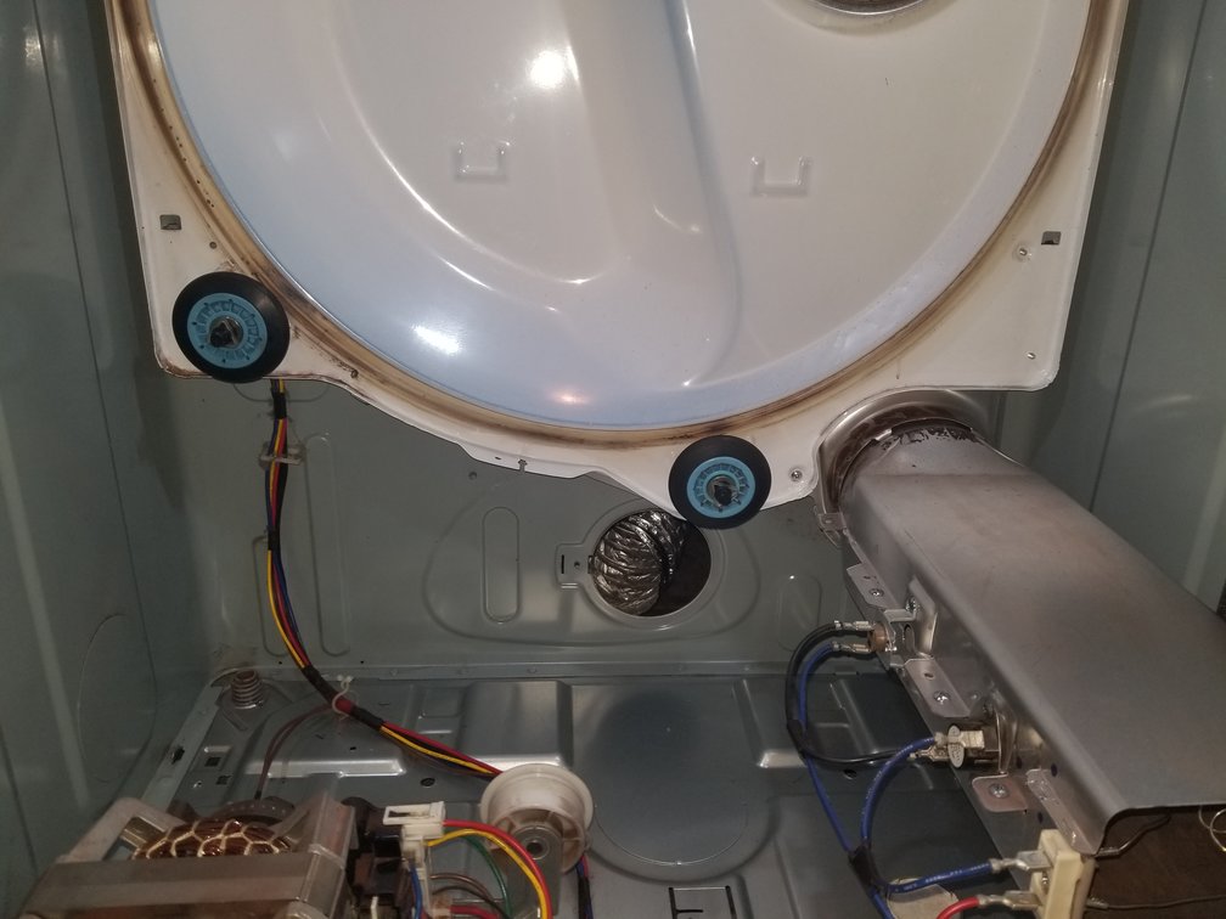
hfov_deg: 67.3
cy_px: 460
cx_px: 613
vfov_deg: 53.1
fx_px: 921
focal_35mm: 26
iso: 64
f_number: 1.7
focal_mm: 4.25
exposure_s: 1/60
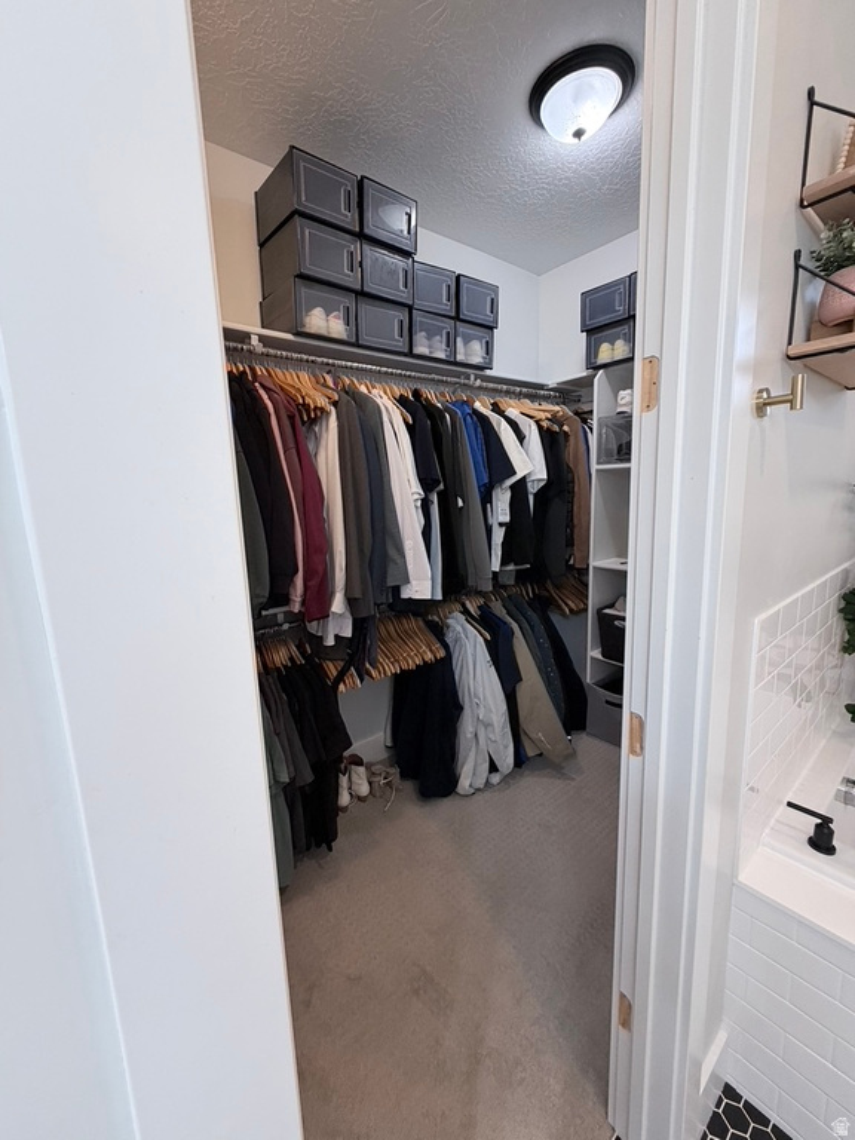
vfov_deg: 102.1
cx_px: 428
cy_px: 570
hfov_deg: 85.7
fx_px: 461
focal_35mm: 14
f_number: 2.2
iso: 320
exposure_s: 1/120
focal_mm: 2.22
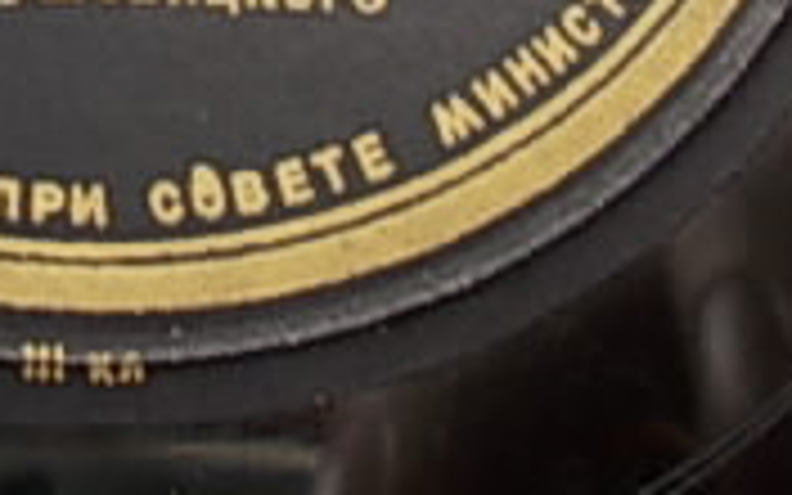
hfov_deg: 18.8
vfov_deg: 11.3
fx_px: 2331
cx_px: 27
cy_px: -405
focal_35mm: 108
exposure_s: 1/30
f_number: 2.7
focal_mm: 4
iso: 80
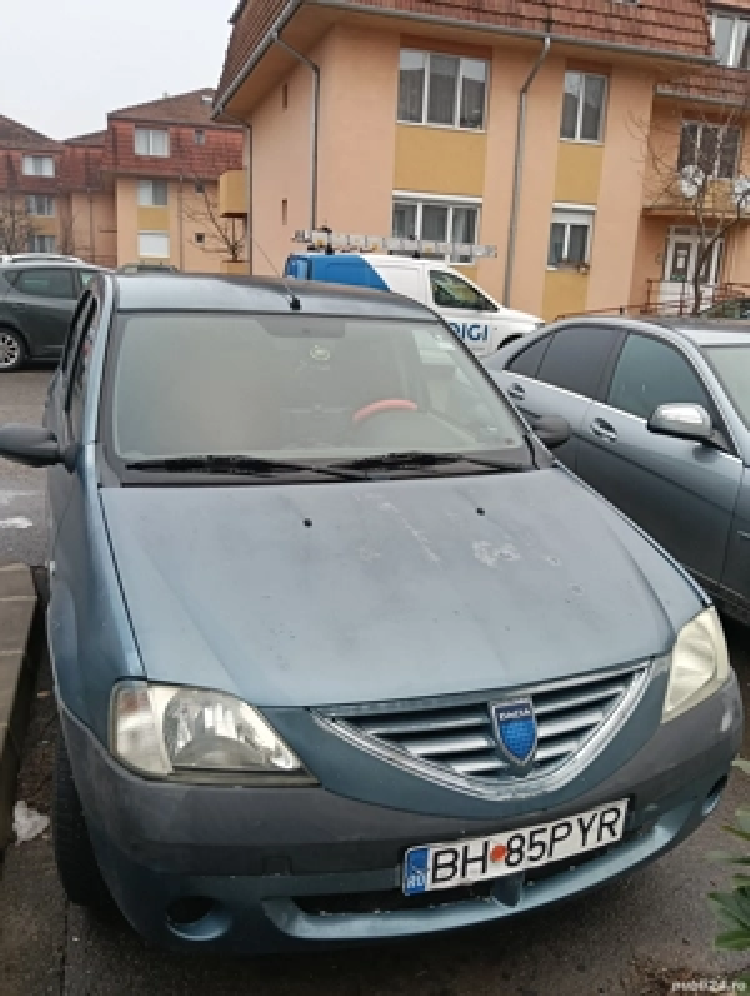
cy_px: 498
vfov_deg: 65.2
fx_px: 777
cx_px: 375
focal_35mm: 27
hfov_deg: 51.5
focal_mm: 3.98
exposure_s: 1/33.3
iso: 64
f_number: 1.8
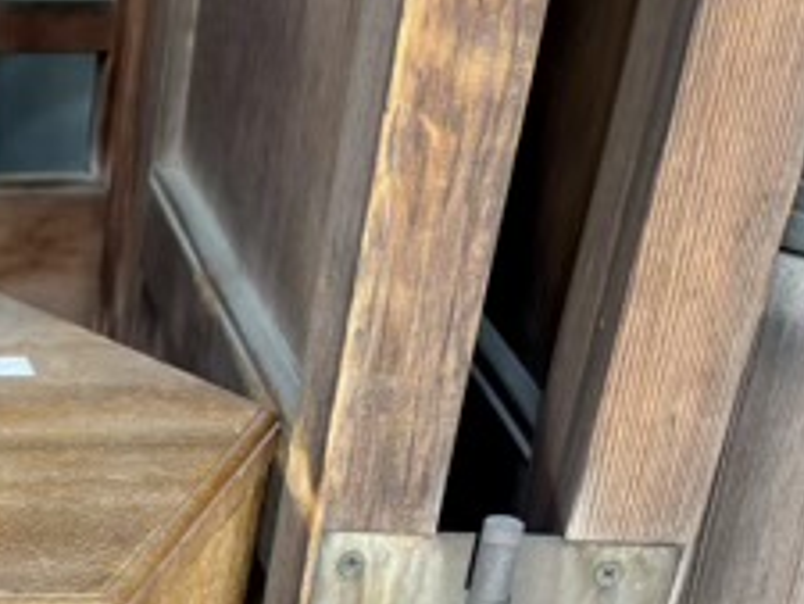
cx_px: -332
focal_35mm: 81
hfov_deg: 21.1
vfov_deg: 17.3
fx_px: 1882
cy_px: 756
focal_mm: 5.96
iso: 125
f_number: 1.6
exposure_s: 1/94
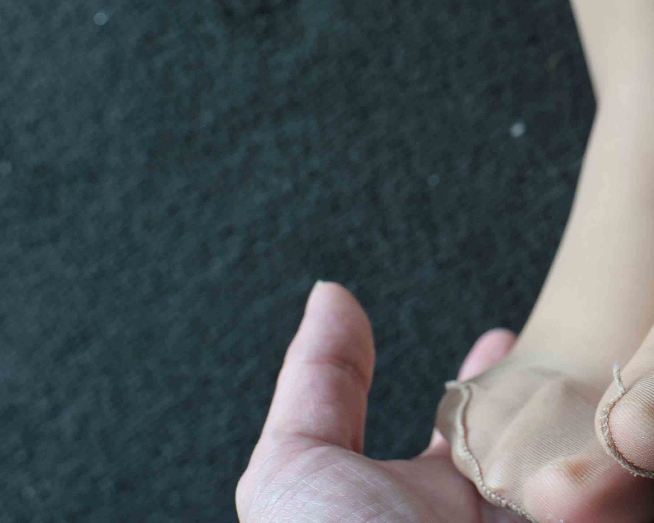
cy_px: 139
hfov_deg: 25.4
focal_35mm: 71
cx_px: 663
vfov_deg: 21.4
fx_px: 1374
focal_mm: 35
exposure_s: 1/160
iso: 640
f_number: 5.6
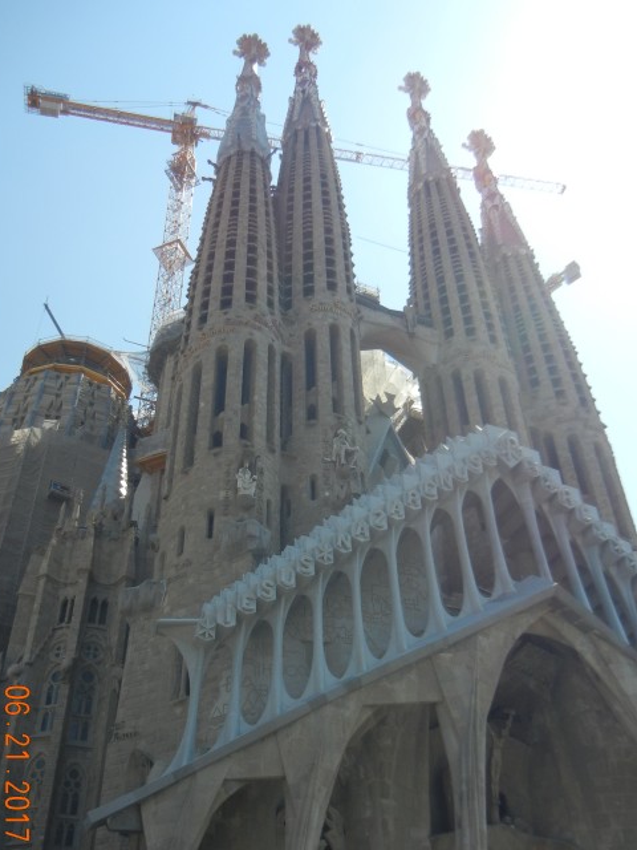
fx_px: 883
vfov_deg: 51.2
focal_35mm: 36
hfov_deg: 39.7
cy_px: 489
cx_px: 320
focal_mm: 5.4
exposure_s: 1/392
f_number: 7
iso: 160
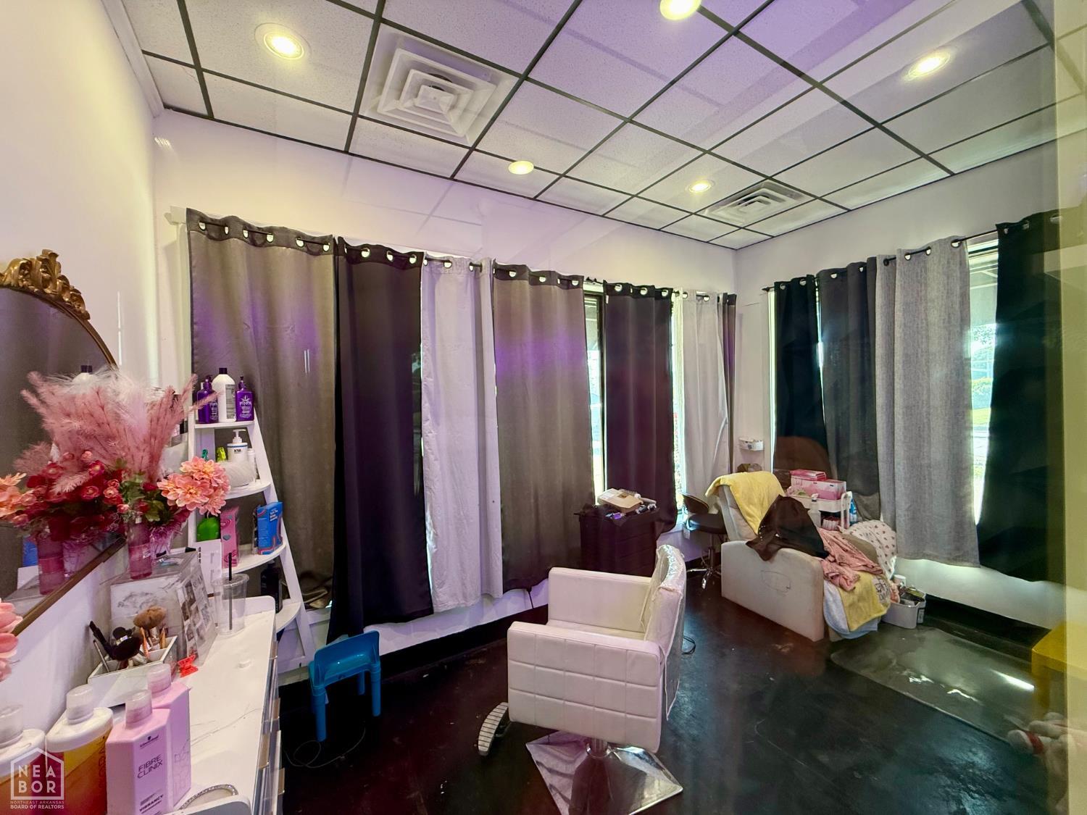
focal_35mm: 14
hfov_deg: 102.1
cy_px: 408
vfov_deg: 85.7
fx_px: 440
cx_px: 544
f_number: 2.2
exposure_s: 1/120
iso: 250
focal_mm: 2.22
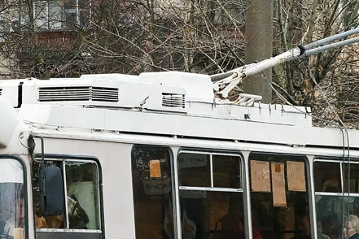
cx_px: 138
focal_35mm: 224
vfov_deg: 6.1
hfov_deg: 9.2
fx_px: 2237
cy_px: 189
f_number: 7.1
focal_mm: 55
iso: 800
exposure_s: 1/500
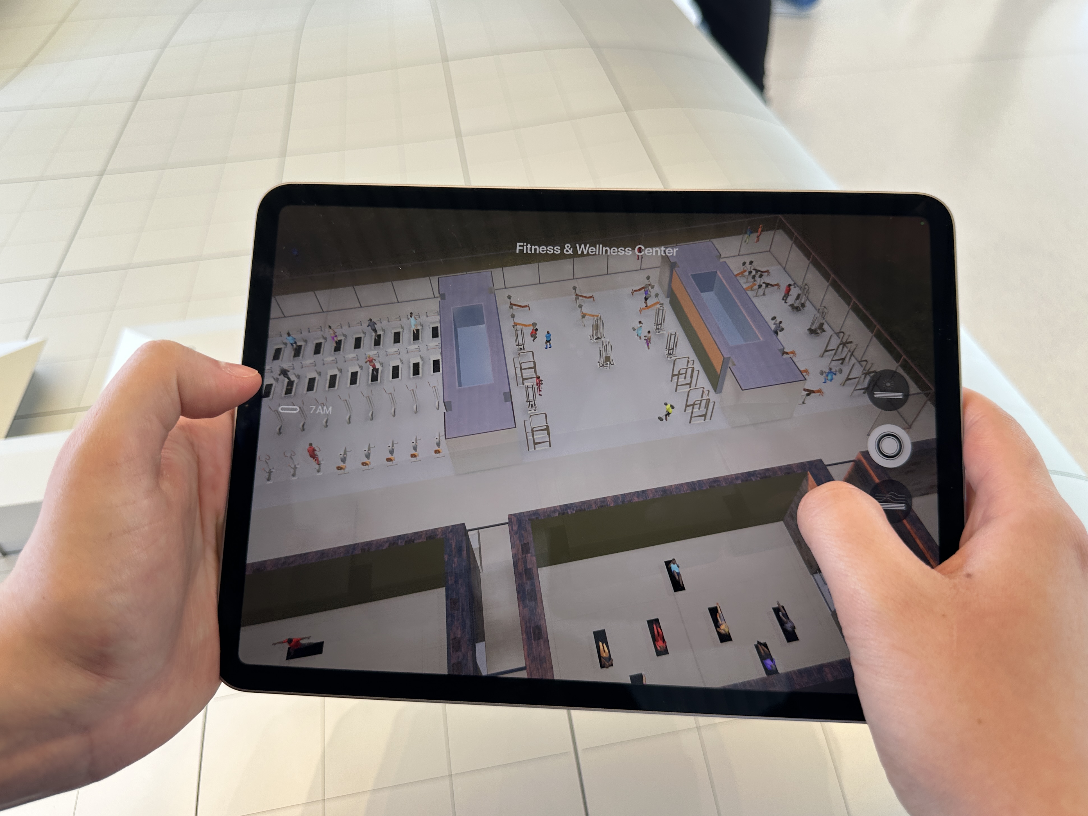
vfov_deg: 54.9
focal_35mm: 25
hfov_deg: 69.4
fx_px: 786
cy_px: 402
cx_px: 553
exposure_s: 1/182
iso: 64
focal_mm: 6.86
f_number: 1.78
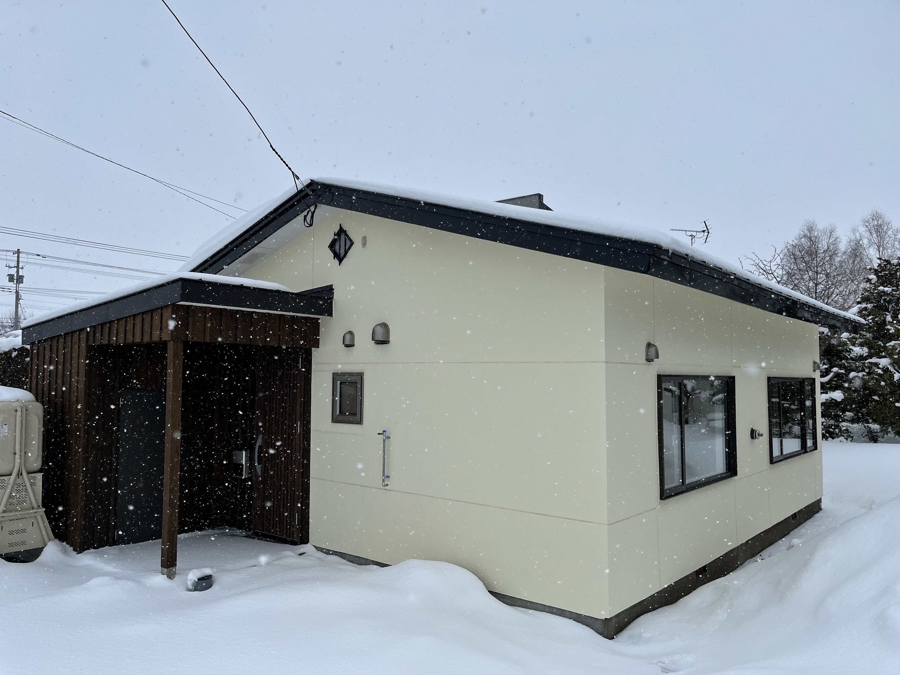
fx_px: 676
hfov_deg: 67.3
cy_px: 338
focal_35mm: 26
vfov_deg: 53.1
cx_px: 450
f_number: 1.6
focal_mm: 5.1
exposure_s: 1/5848
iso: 50
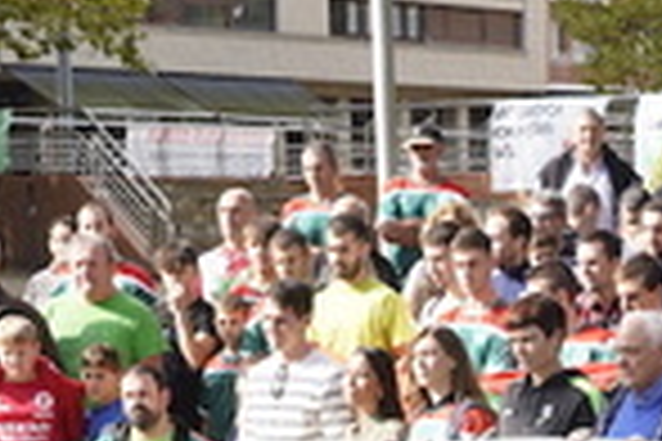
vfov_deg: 8.0
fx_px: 3089
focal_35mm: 168
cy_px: 688
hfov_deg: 11.8
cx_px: 919
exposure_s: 1/320
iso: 500
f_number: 8
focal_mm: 34
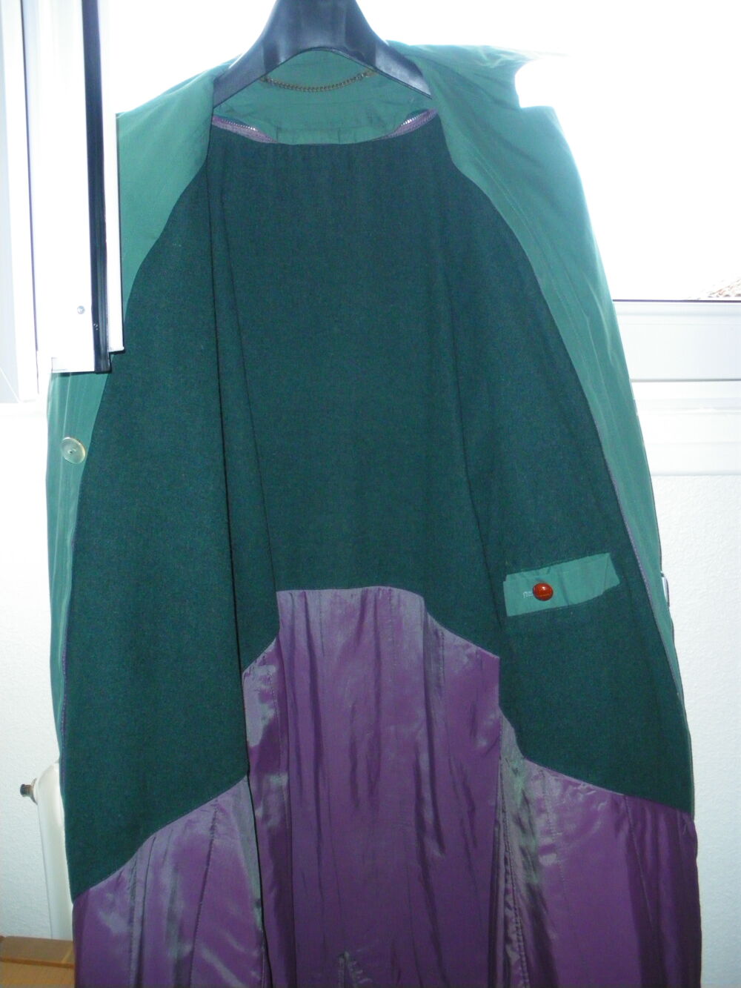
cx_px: 370
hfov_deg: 39.7
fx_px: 1027
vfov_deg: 51.4
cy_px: 494
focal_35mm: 36
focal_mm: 6.3
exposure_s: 1/50
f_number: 3.5
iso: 400
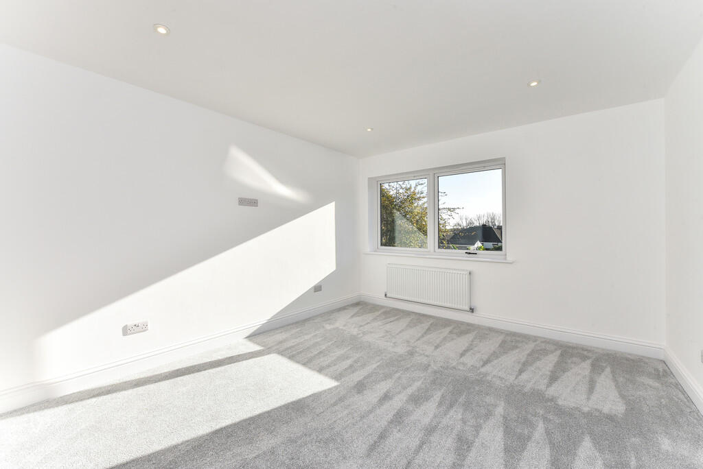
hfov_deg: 104.2
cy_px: 234
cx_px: 352
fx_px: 274
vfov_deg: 81.3
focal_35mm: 14
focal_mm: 14
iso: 400
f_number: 11
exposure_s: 1/200
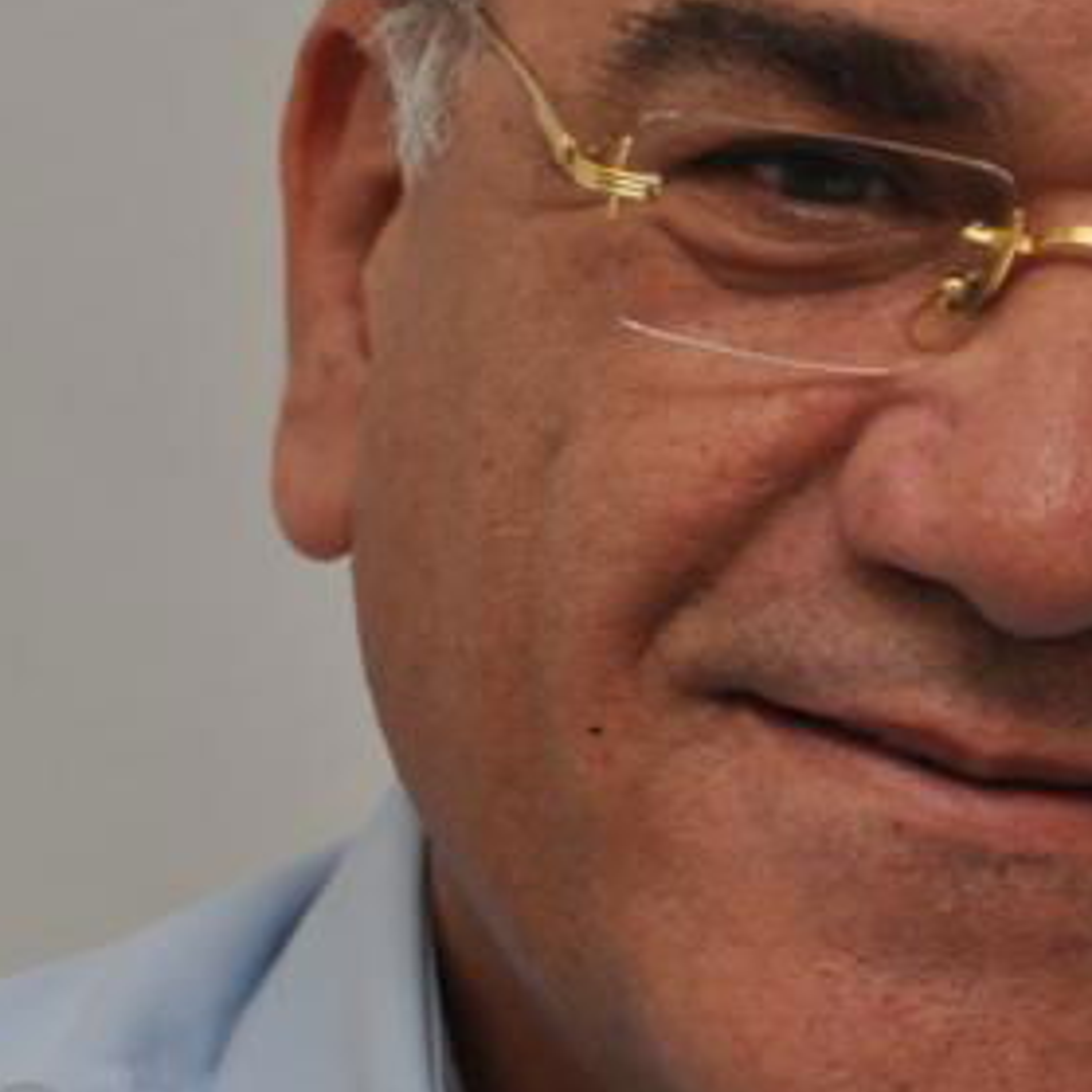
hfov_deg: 3.6
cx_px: 857
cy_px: 493
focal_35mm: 491
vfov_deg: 3.6
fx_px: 17508
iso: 400
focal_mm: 105
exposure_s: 1/125
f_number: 5.3
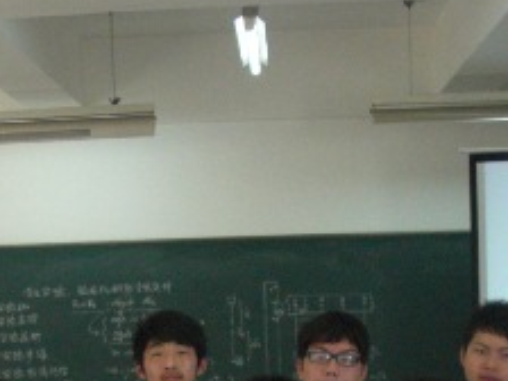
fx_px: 1512
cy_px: 524
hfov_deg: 18.9
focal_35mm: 103
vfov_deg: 13.7
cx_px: 109
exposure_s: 1/100
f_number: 2.8
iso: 200
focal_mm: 6.3
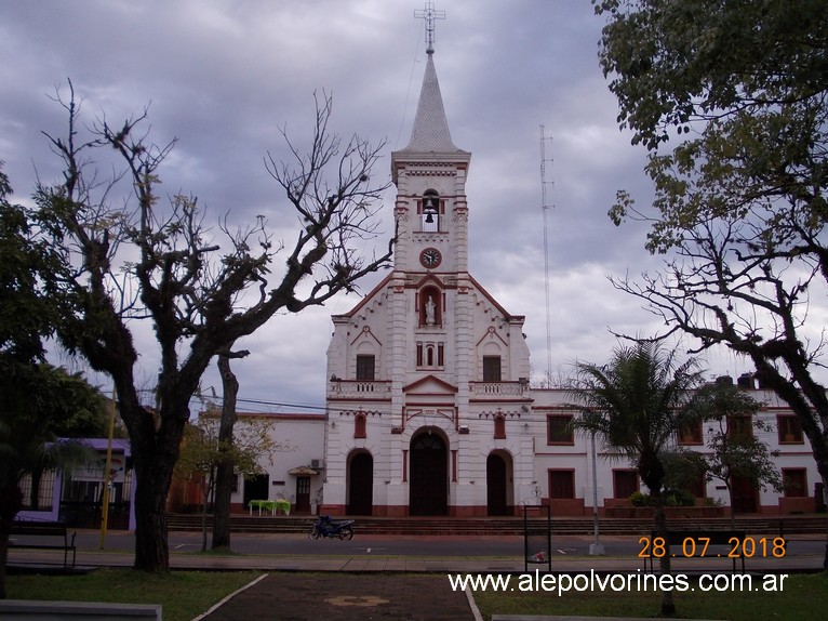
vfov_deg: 37.7
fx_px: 909
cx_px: 414
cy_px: 310
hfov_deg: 49.0
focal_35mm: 38
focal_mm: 5.3
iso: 80
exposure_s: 1/400
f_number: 3.1
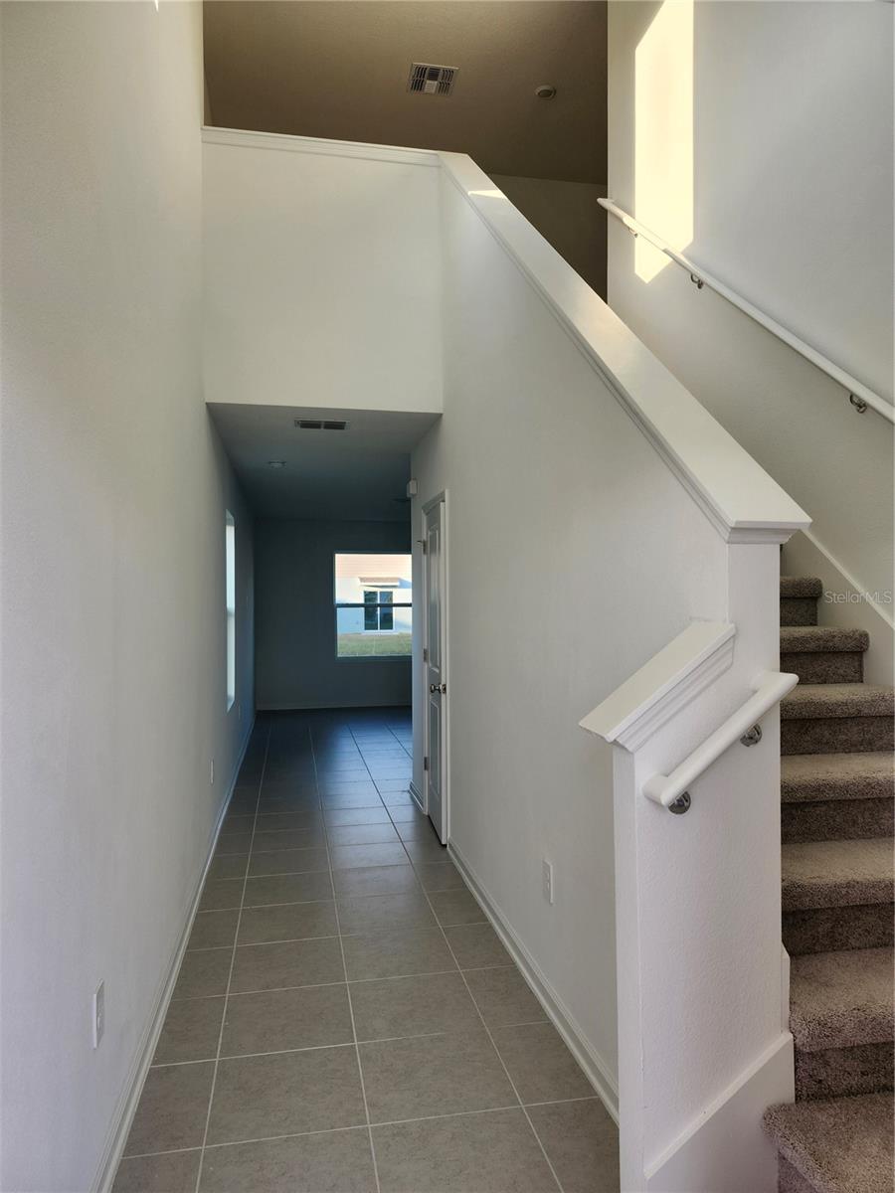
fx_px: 793
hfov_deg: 58.9
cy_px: 596
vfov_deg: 73.9
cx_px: 448
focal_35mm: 23
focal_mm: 5.54
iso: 50
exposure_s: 1/180
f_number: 1.8
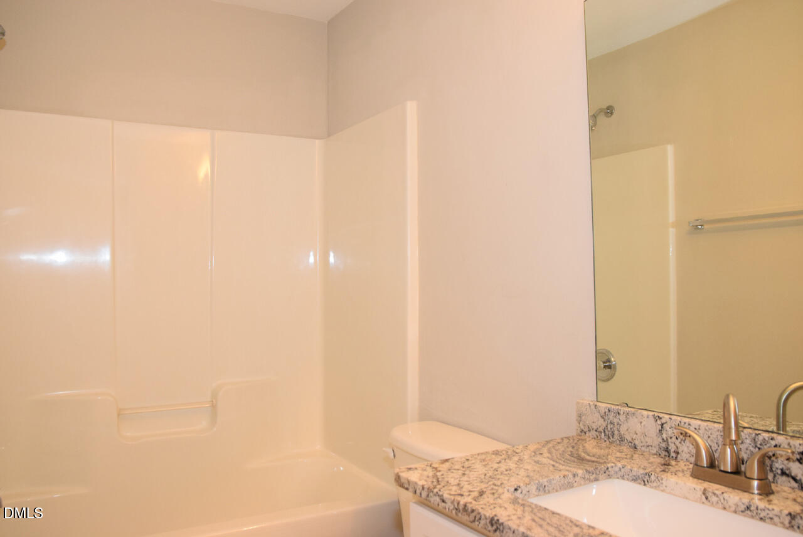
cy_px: 268
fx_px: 670
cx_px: 402
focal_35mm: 30
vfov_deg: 43.7
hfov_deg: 61.9
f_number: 4
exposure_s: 1/60
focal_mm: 20
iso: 1250
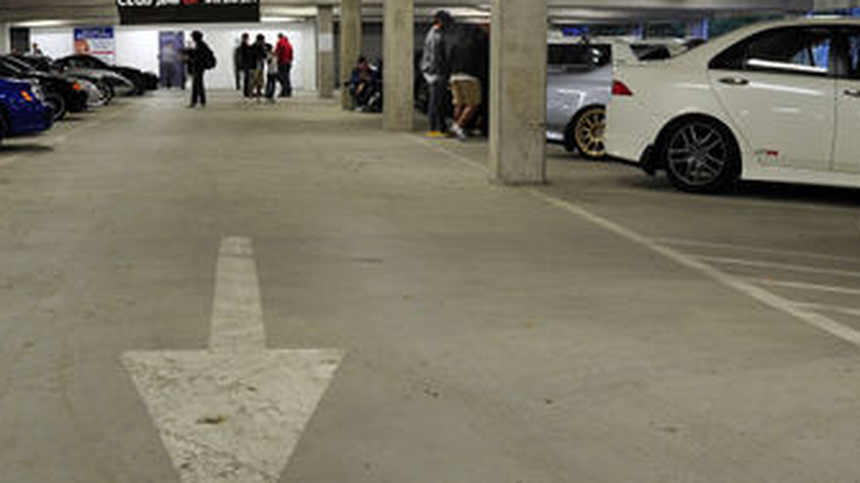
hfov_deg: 37.9
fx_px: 1231
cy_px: 266
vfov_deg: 22.2
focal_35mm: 54
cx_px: 259
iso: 200
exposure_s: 1/2
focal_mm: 18
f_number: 7.1
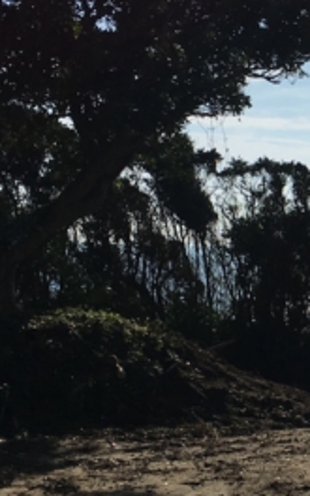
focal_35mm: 93
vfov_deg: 22.3
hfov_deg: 13.1
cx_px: 496
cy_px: 295
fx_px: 1257
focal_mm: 4.15
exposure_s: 1/5495
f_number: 2.2
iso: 25
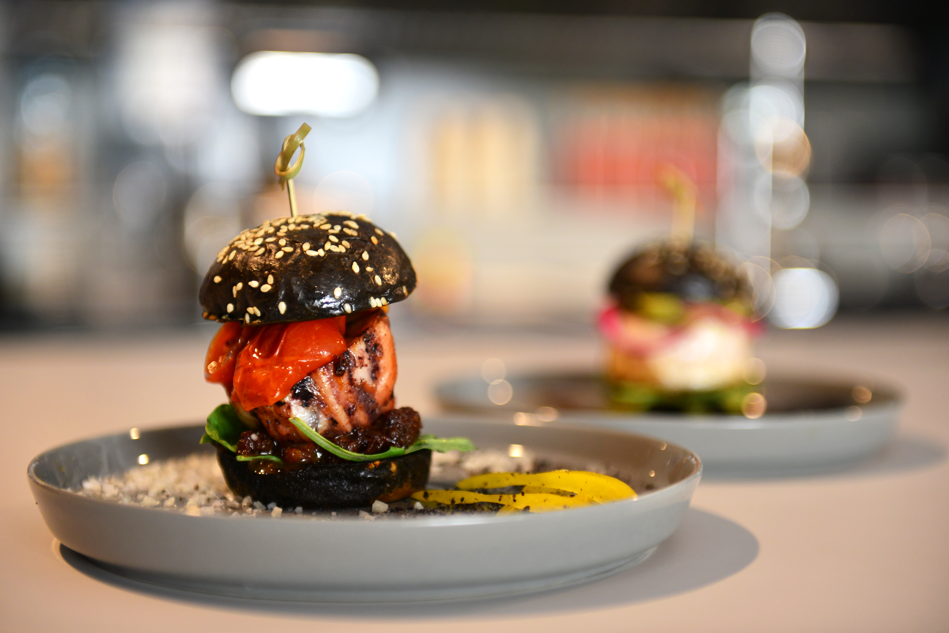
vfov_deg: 22.6
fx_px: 1582
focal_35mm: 60
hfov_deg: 33.4
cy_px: 316
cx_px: 474
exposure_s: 1/160
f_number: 2.8
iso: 640
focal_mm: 60
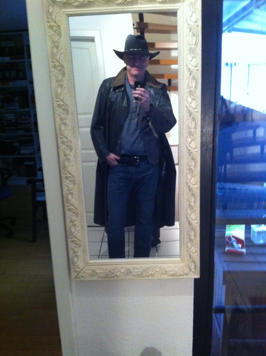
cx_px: 133
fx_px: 360
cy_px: 178
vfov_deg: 52.7
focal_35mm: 35
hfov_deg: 40.6
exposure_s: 1/15
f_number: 2.8
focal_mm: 3.85
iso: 640
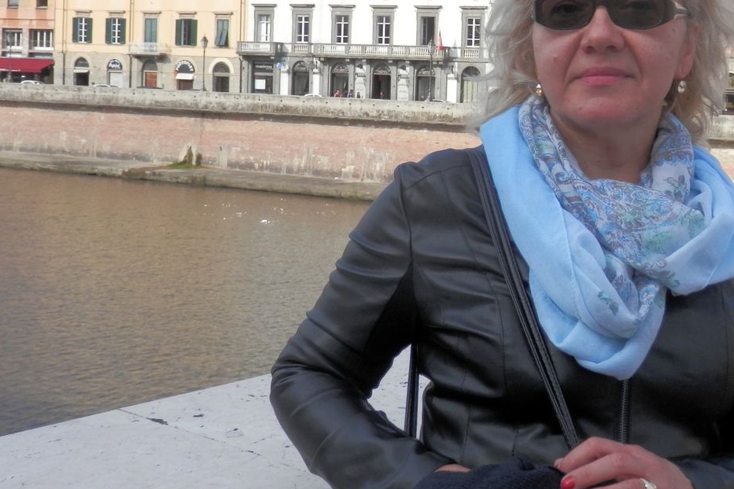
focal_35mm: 66
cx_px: 507
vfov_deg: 20.4
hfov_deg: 30.2
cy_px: 119
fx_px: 1346
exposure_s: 1/80
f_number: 10.1
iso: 80
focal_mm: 6.6
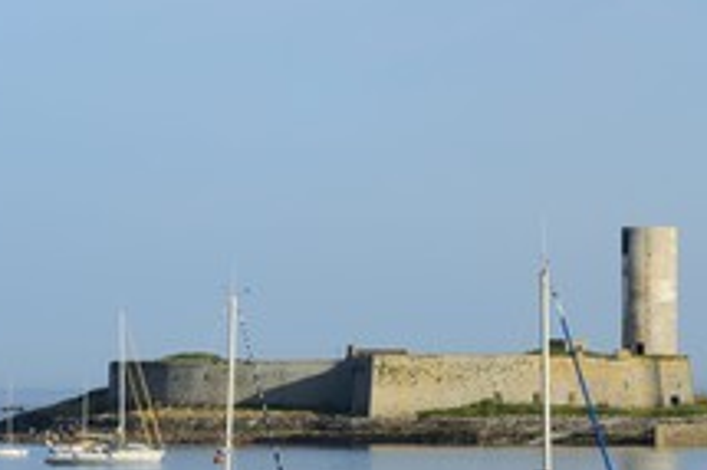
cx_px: 641
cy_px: 398
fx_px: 5946
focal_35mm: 303
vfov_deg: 4.5
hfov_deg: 6.8
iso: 200
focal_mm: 155
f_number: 16
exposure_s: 1/160
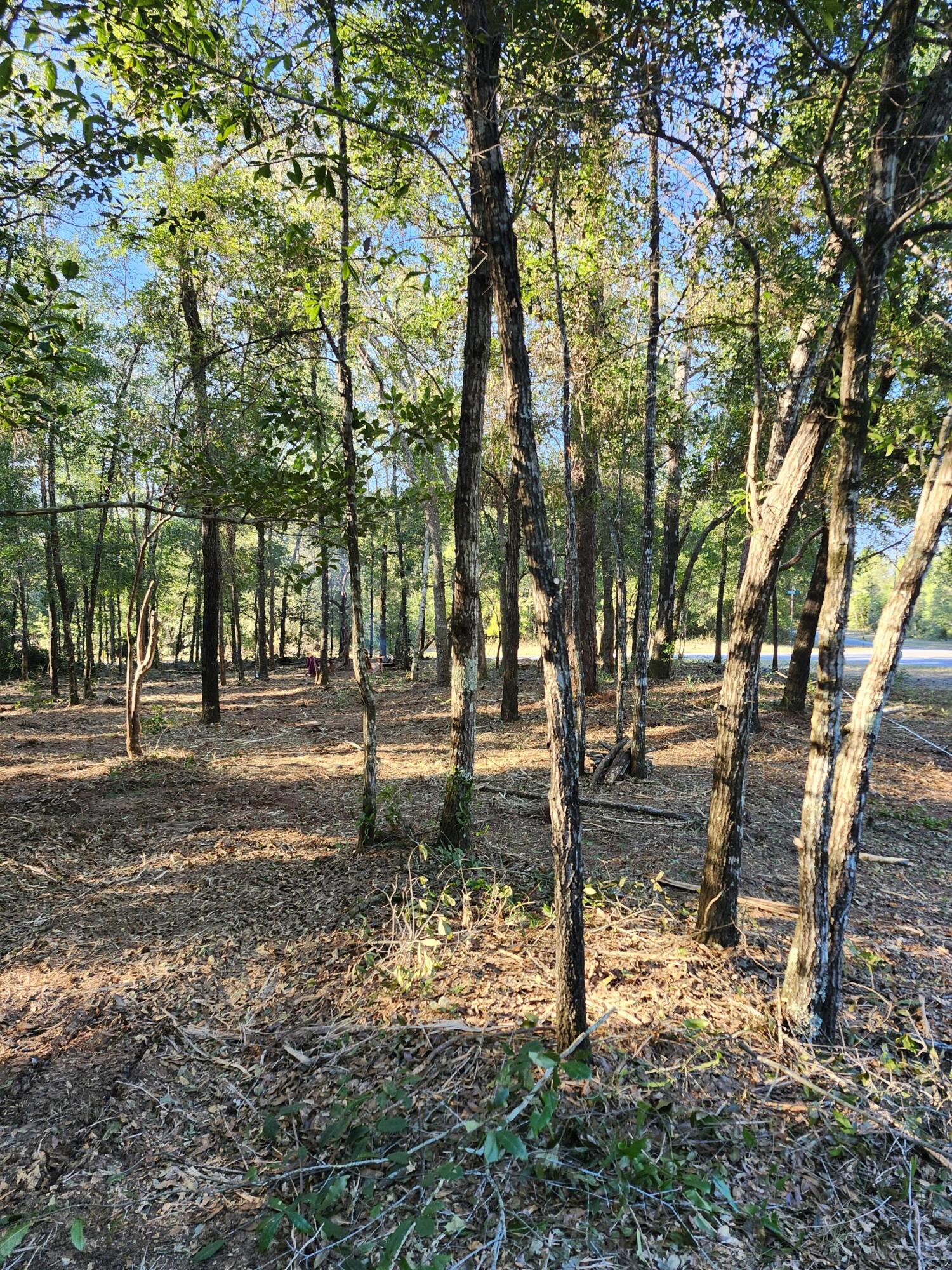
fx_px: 843
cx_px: 476
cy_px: 635
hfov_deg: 58.9
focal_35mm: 23
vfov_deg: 73.9
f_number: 1.8
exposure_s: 1/180
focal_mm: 5.54
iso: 80
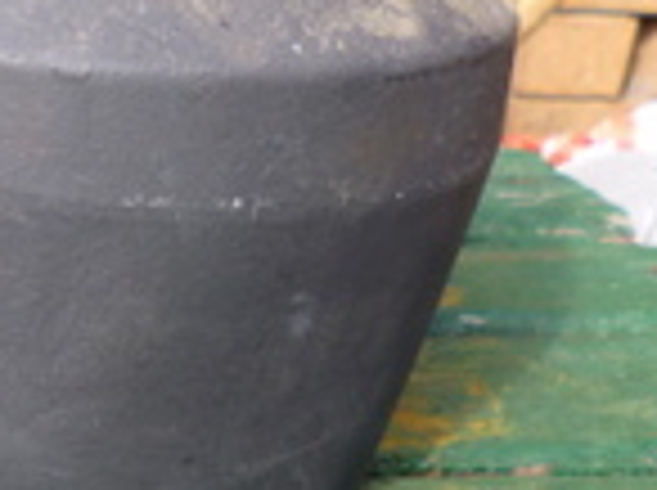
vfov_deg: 18.6
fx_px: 1497
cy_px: 265
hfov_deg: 21.3
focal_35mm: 79
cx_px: -292
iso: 100
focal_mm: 4.3
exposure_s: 1/200
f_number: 2.5
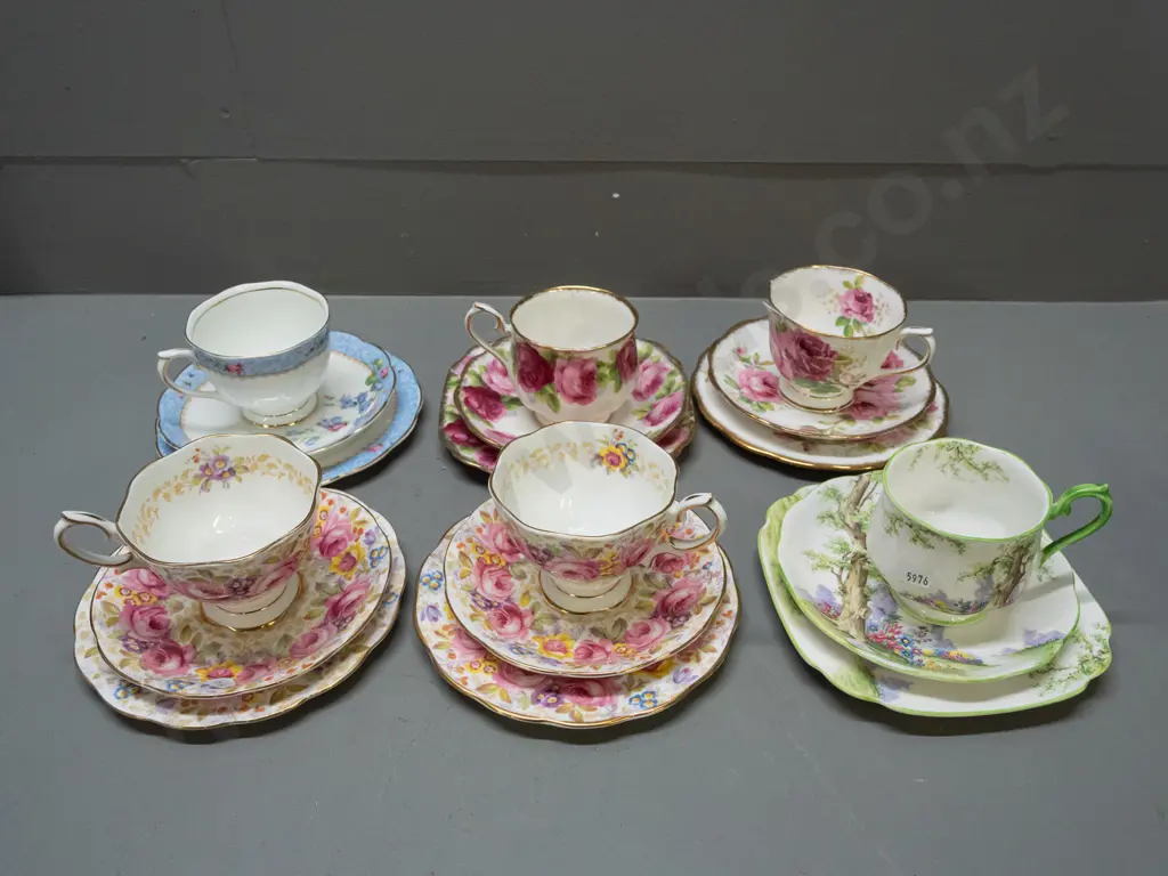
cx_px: 584
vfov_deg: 46.8
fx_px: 1012
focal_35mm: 30
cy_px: 438
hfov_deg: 60.0
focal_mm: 15
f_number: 5.6
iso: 3200
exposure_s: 1/250
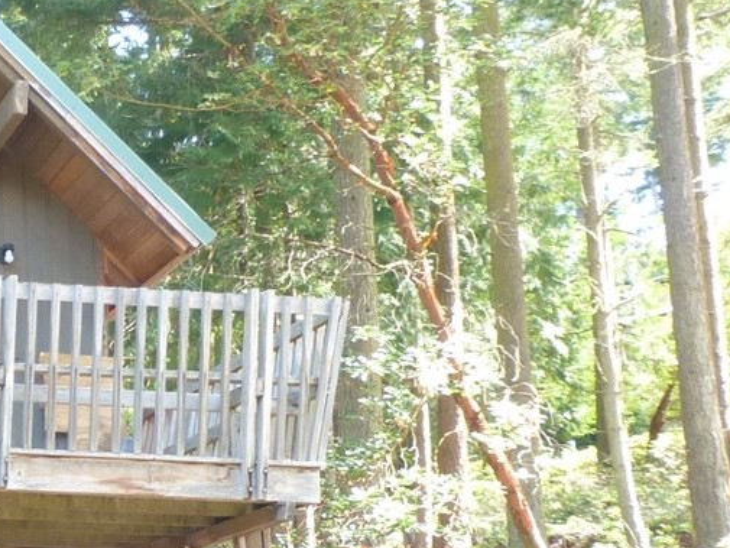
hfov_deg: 21.5
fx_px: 1603
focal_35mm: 76
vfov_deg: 19.1
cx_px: -367
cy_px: 481
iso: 200
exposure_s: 1/60
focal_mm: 4.3
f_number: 3.3
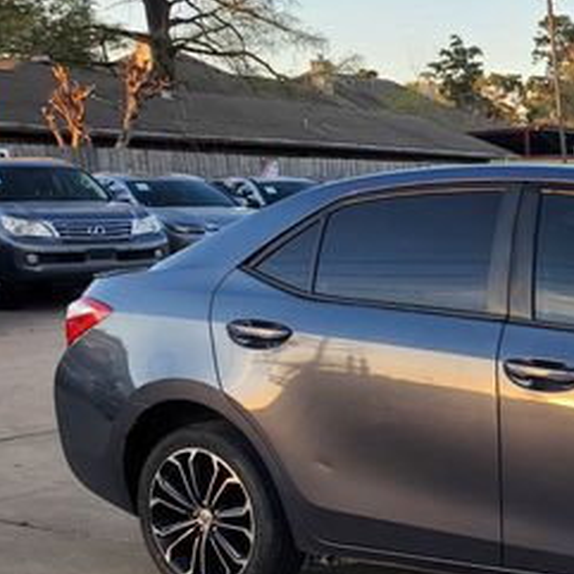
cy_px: 481
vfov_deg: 27.4
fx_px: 1144
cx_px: 738
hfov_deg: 24.7
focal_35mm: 61
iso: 50
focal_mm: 4.3
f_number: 2.4
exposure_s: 1/141
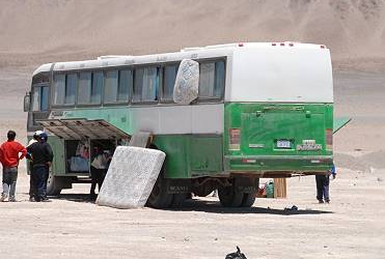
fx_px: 2232
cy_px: 134
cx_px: 189
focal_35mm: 208
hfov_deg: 9.9
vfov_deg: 6.7
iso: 200
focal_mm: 130
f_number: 10
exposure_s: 1/400
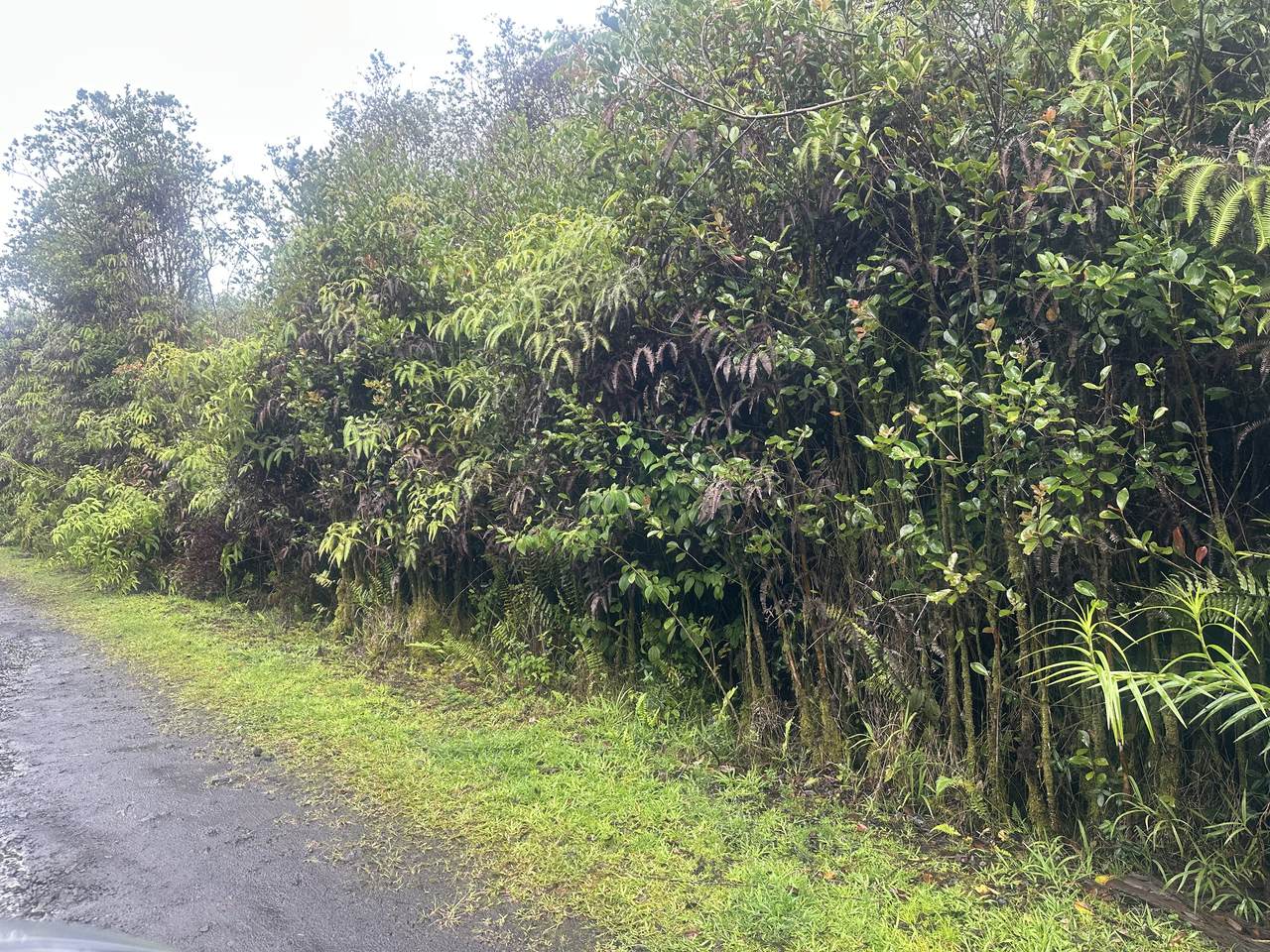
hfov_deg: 71.6
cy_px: 476
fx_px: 881
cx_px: 635
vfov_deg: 56.8
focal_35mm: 24
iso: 80
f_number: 1.78
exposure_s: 1/342
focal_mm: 6.86
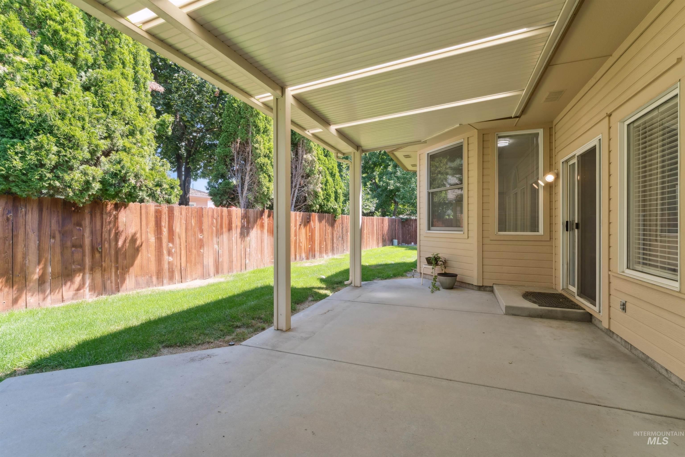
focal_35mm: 16
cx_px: 342
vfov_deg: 74.1
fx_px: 303
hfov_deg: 97.1
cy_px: 228
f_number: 13
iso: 400
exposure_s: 1/40
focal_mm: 15.9
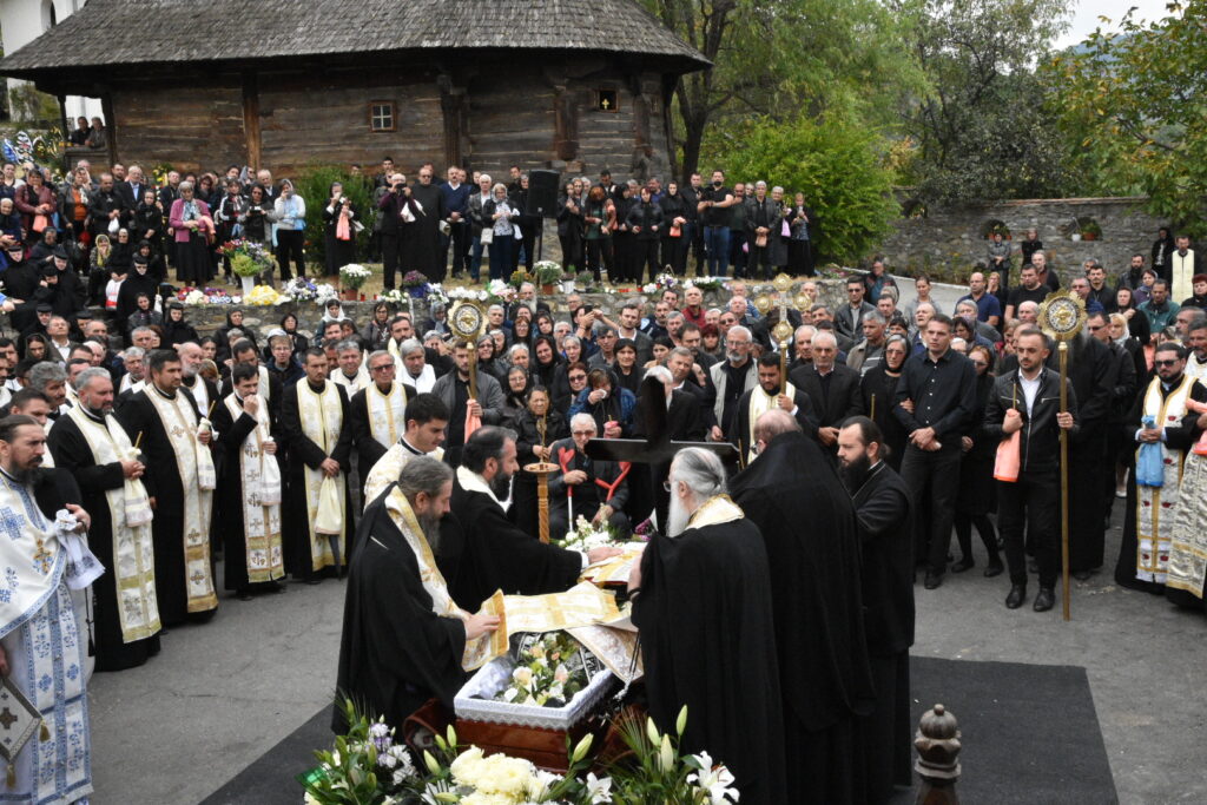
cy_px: 402
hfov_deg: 53.1
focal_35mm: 36
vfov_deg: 36.9
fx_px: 1207
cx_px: 604
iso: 5000
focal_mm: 24
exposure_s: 1/800
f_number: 14
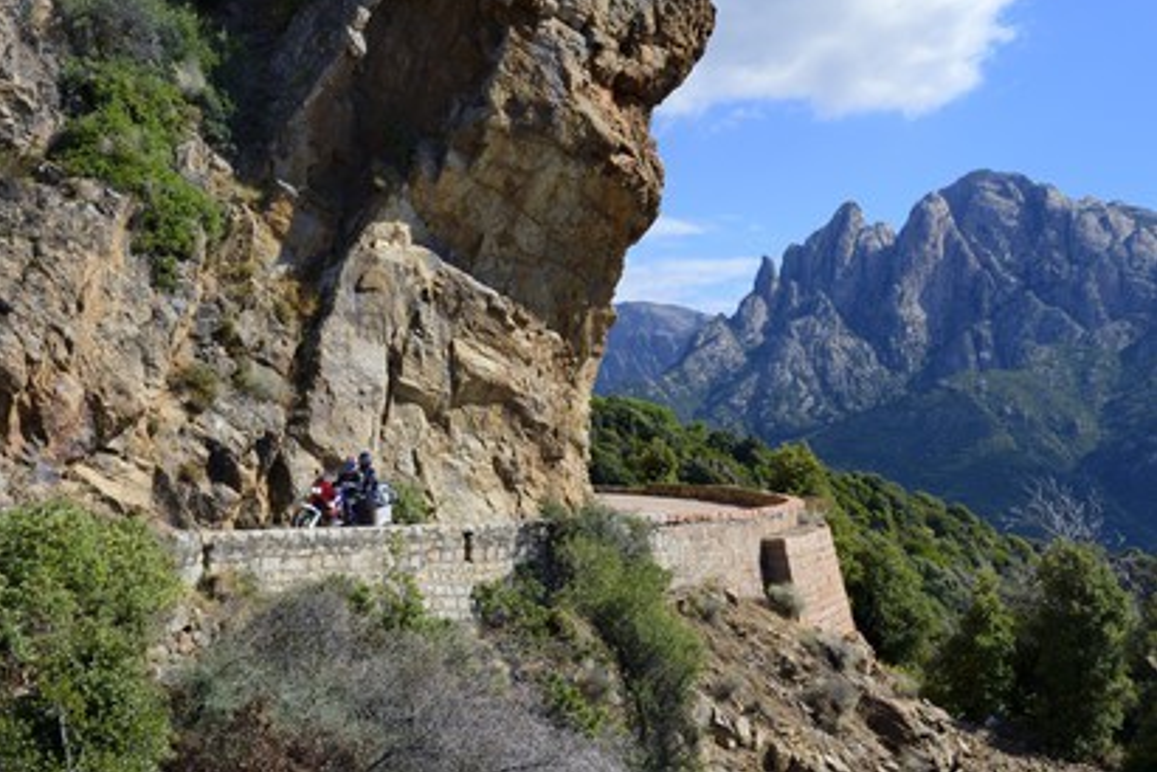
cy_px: 380
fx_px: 1575
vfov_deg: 27.5
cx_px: 569
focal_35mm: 49
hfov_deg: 40.3
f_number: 11
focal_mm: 48
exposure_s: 1/320
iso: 200
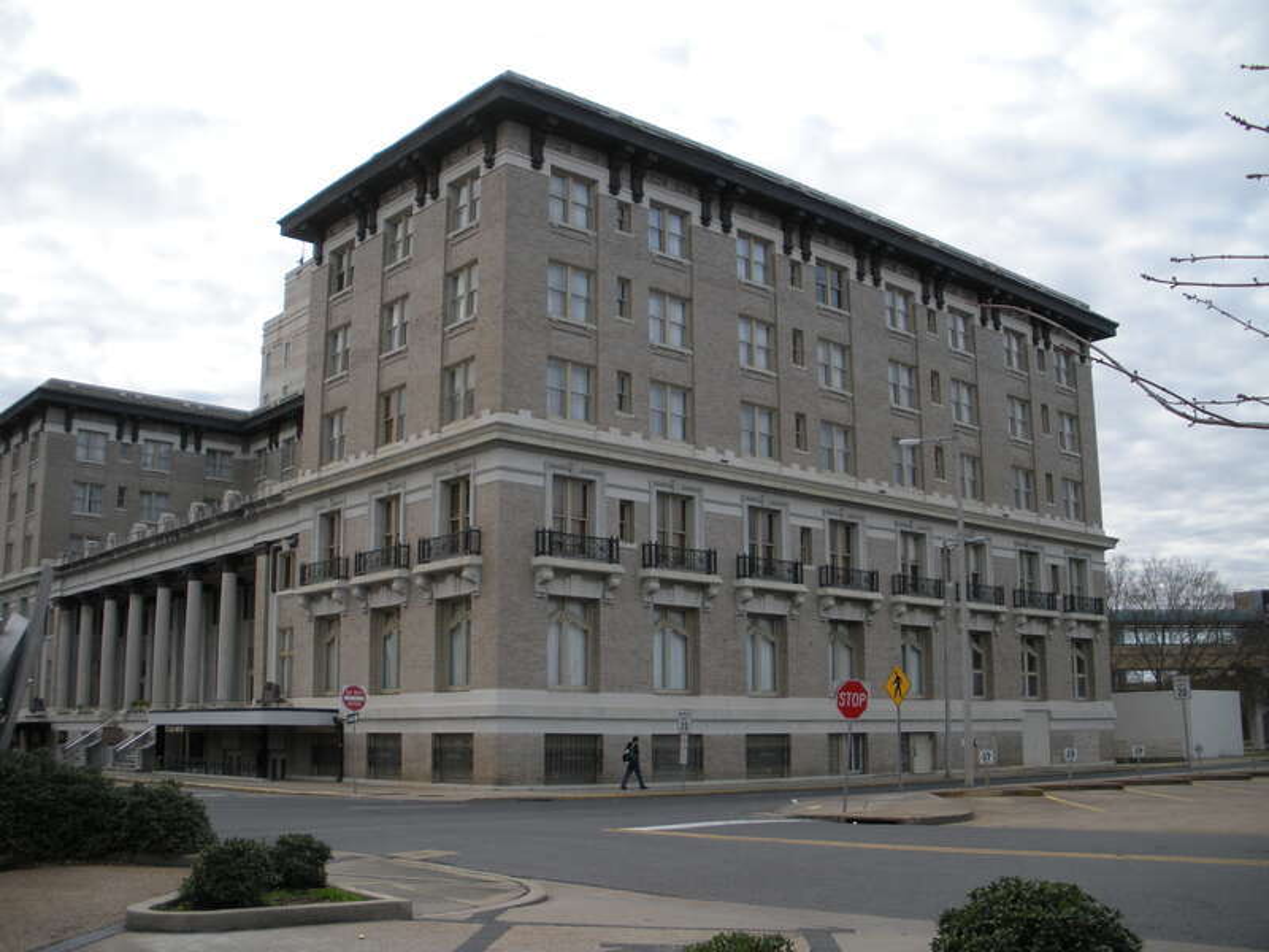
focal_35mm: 36
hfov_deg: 51.4
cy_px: 476
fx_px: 1320
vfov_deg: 39.7
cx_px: 634
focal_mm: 6.3
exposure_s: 1/174
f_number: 3.5
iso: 64
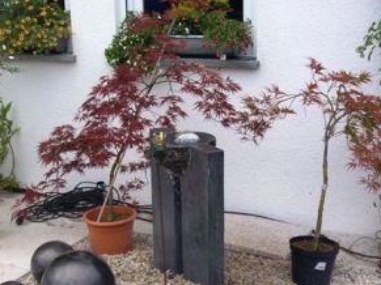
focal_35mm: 60
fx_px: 660
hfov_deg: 32.1
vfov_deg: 24.3
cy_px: 193
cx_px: 217
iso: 64
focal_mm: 6.4
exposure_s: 1/400
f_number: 3.9
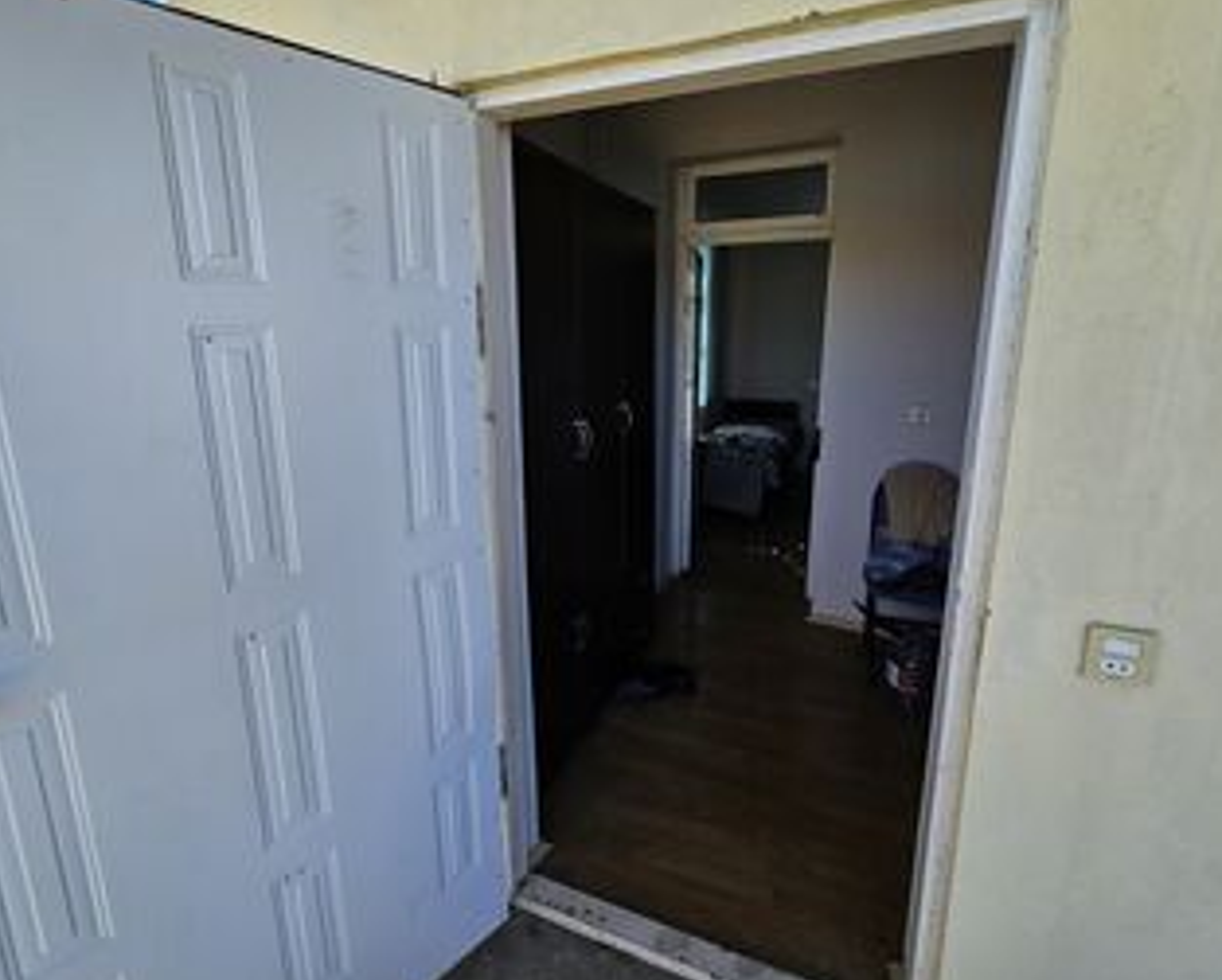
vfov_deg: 83.9
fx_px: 543
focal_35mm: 15
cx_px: 621
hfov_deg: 96.7
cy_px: 449
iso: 80
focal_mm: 2.2
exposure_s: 1/1000
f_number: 2.2
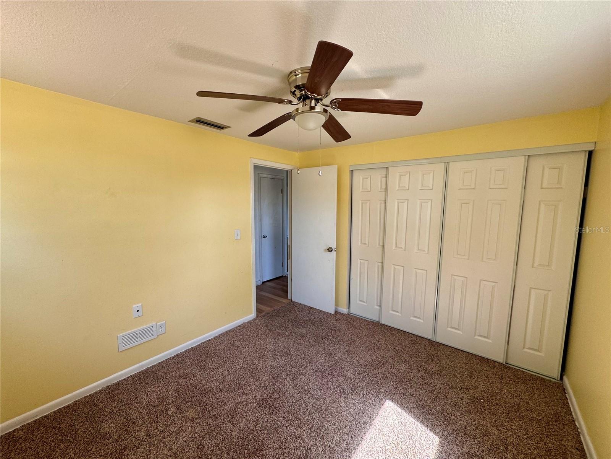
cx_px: 306
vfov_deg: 85.7
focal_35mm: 14
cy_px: 230
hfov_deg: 102.1
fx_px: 247
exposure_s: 1/99
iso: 100
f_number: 2.2
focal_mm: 2.22
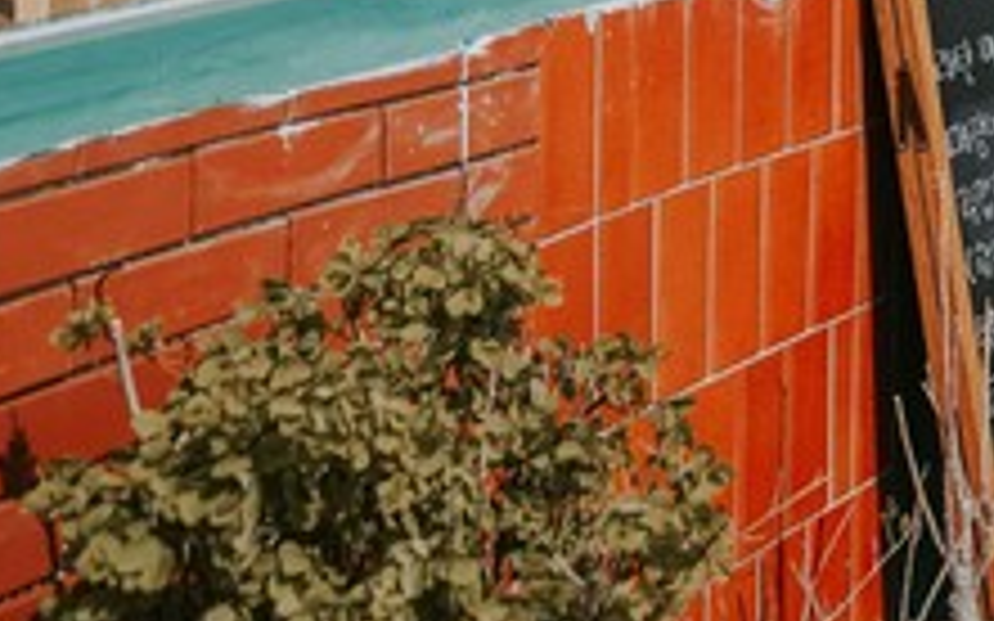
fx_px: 2654
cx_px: 1660
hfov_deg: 17.9
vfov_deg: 12.2
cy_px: -518
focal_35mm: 98
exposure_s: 1/3200
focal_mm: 25
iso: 100
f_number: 2.8
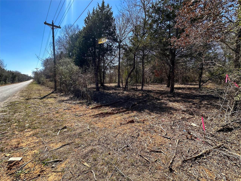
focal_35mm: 14
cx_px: 120
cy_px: 90
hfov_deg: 102.1
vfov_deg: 85.7
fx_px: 97
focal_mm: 2.22
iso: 40
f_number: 2.2
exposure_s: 1/750
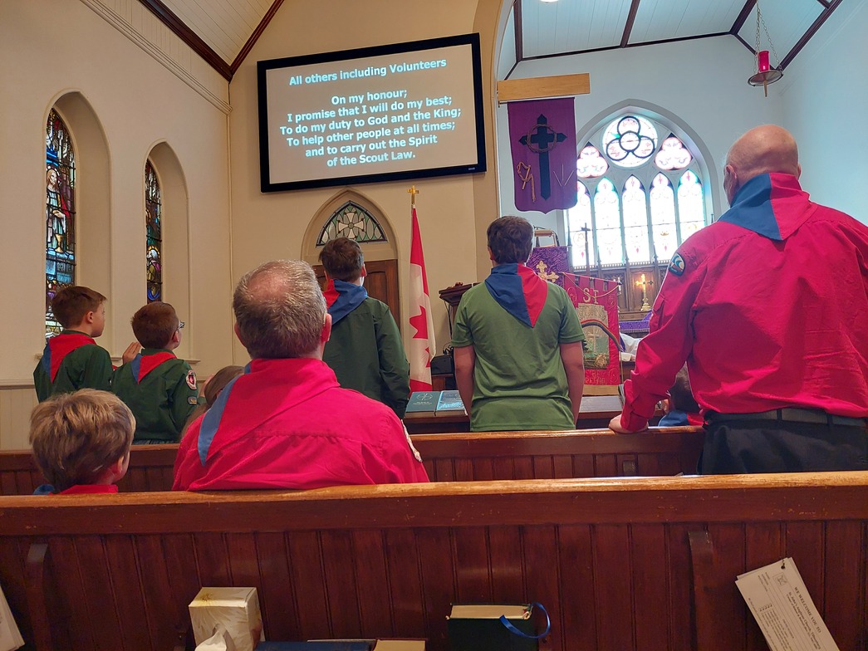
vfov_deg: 56.8
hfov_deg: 71.6
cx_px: 434
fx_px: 602
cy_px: 326
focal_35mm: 24
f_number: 1.8
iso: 400
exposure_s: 1/60
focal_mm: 5.23
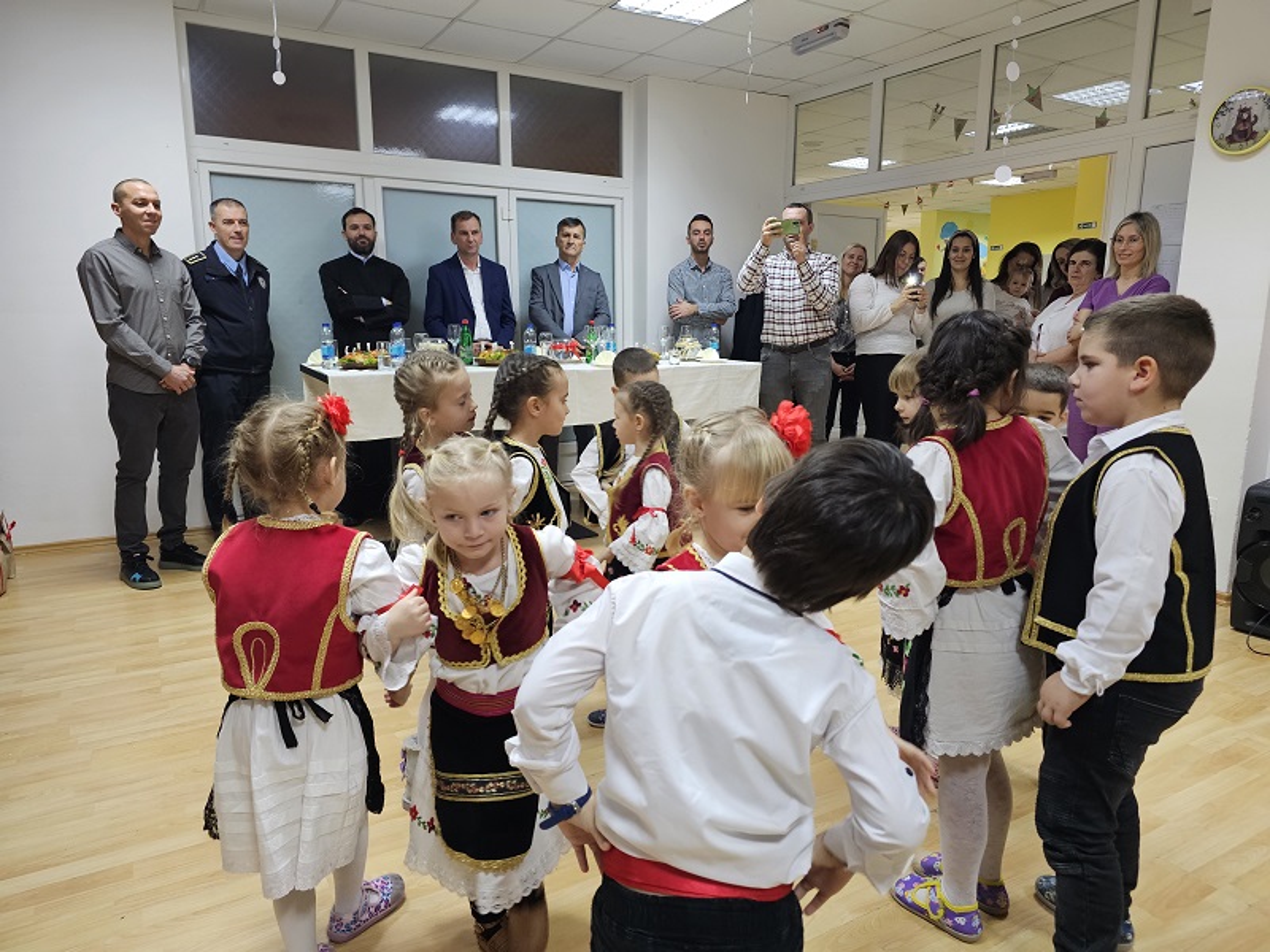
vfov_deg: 58.9
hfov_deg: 73.9
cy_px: 476
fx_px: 844
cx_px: 635
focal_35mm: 23
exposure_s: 1/100
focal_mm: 6.3
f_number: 1.7
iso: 400
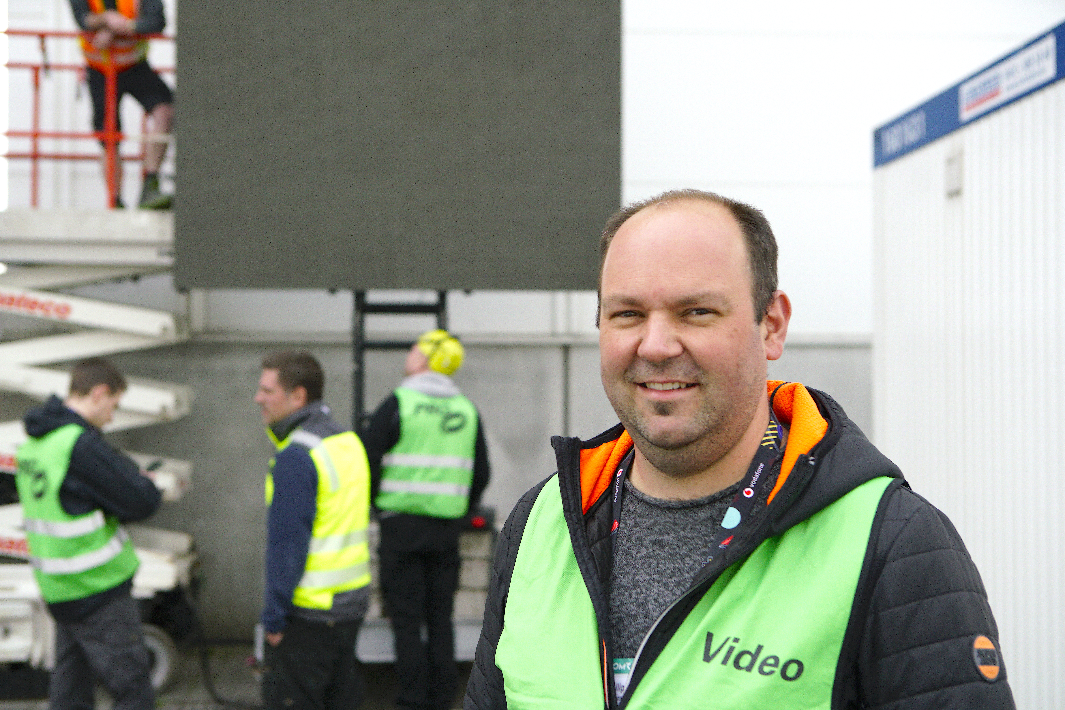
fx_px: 1479
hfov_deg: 39.6
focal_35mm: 50
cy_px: 355
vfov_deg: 27.0
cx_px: 532
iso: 1600
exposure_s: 1/5000
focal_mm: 50
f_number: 4
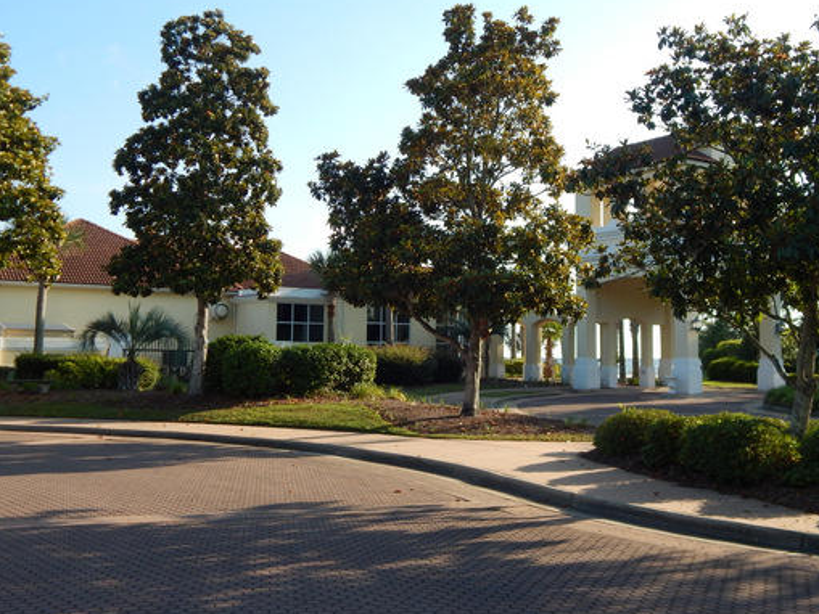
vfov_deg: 36.8
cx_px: 488
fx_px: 923
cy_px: 273
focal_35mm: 39
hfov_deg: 47.6
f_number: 3.2
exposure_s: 1/640
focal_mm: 5.6
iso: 125
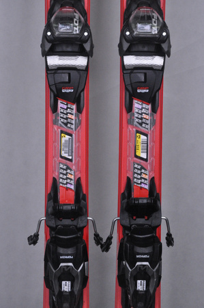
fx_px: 958
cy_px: 154
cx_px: 102
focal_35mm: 112
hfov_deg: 12.2
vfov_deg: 18.2
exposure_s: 1/125
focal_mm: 75
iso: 3200
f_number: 9.5
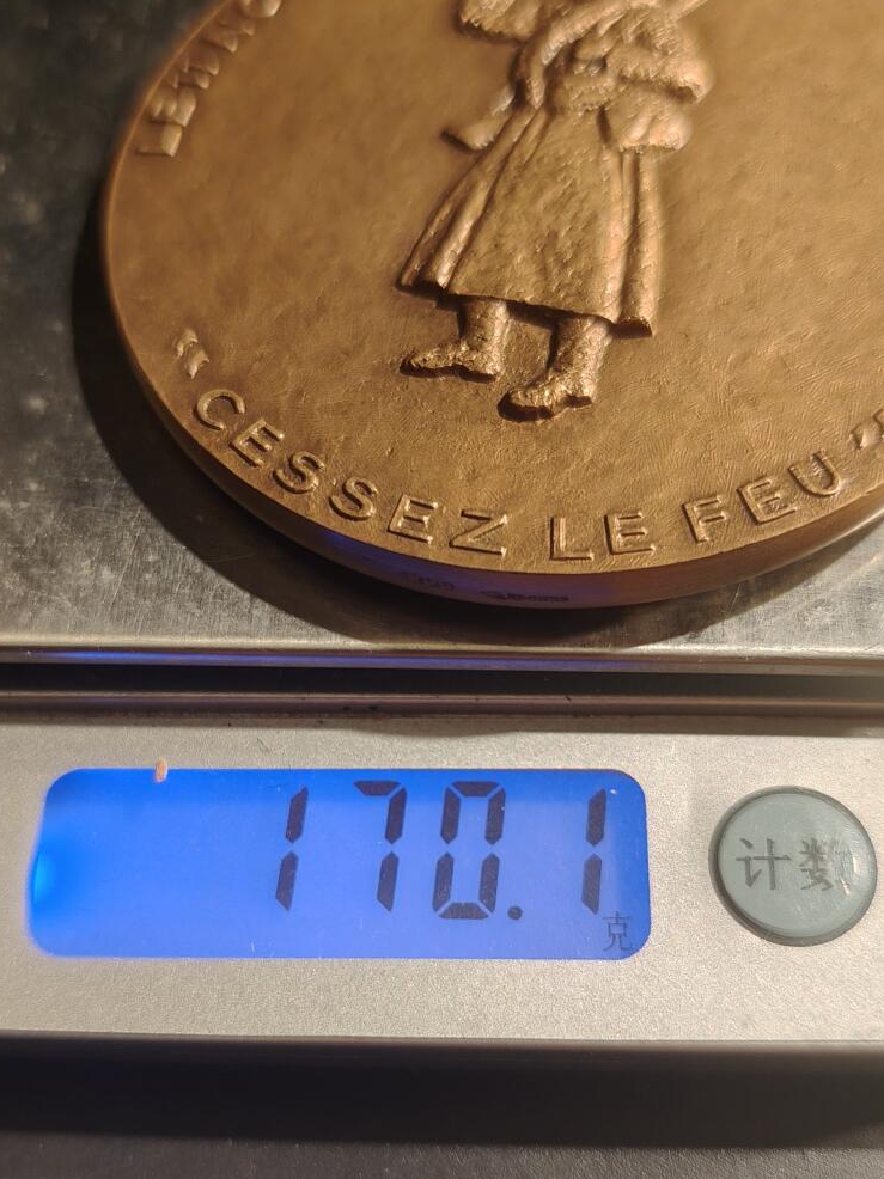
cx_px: 414
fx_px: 1431
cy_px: 703
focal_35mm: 42
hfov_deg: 34.3
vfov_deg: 44.6
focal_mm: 6.06
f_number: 1.6
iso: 250
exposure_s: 1/184
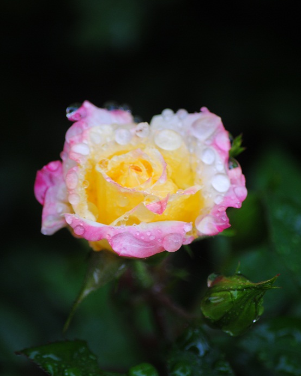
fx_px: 5657
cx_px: 151
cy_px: 199
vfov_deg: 3.8
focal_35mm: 508
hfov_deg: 3.0
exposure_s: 1/50
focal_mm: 300
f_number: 5.6
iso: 200
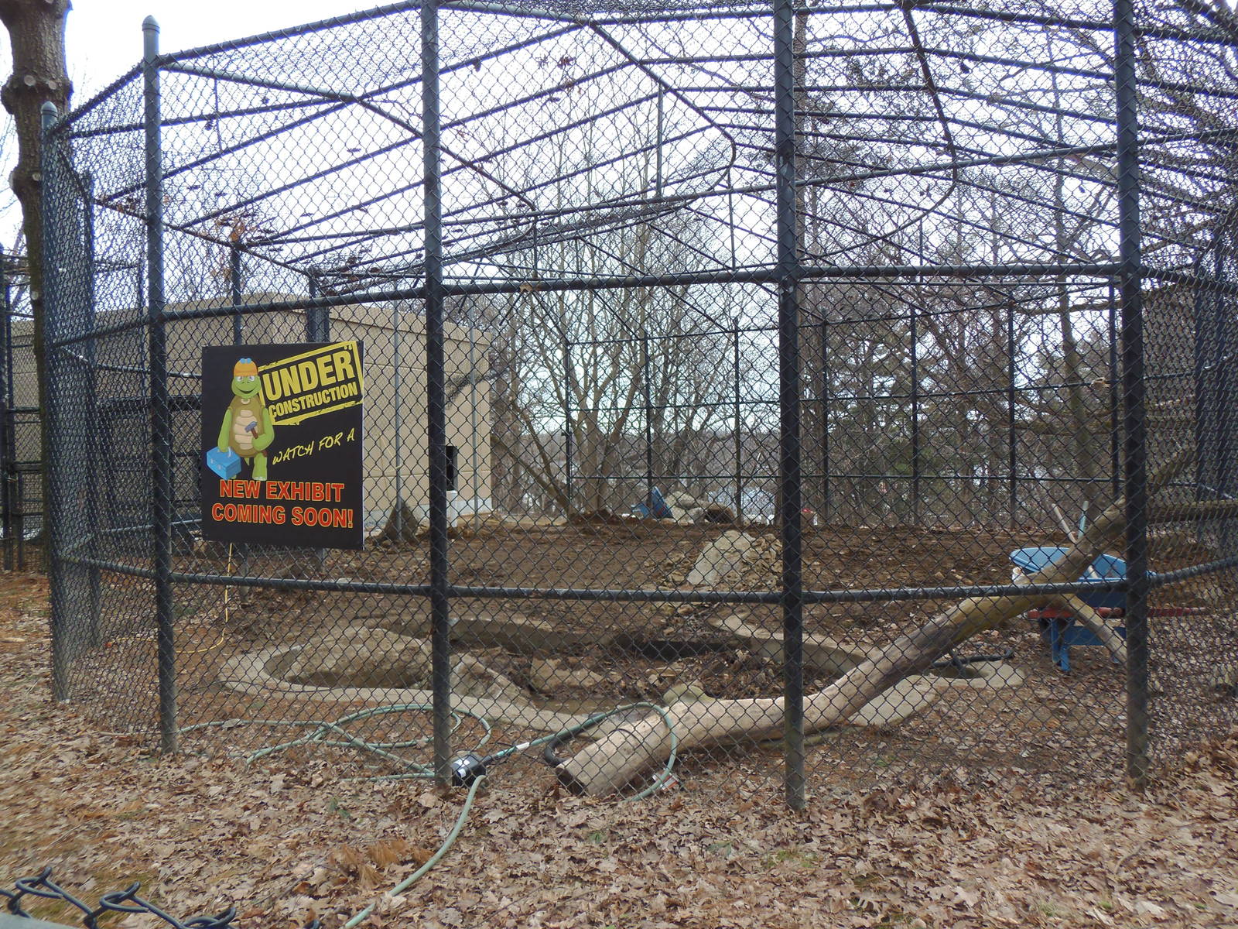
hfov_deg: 71.6
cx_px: 619
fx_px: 858
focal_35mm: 24
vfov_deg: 56.8
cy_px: 464
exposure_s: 1/320
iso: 64
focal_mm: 4.3
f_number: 2.9
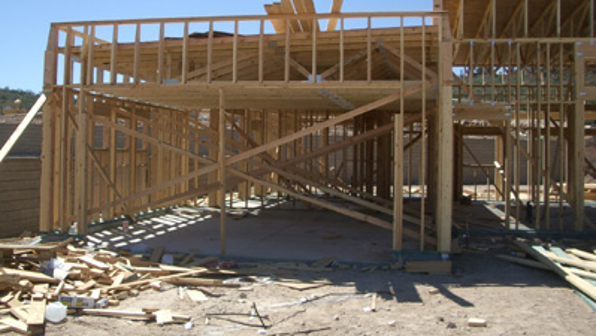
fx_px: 680
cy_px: 116
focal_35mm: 43
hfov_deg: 47.3
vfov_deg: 27.6
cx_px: 270
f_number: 4.3
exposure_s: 1/500
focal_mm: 5.8
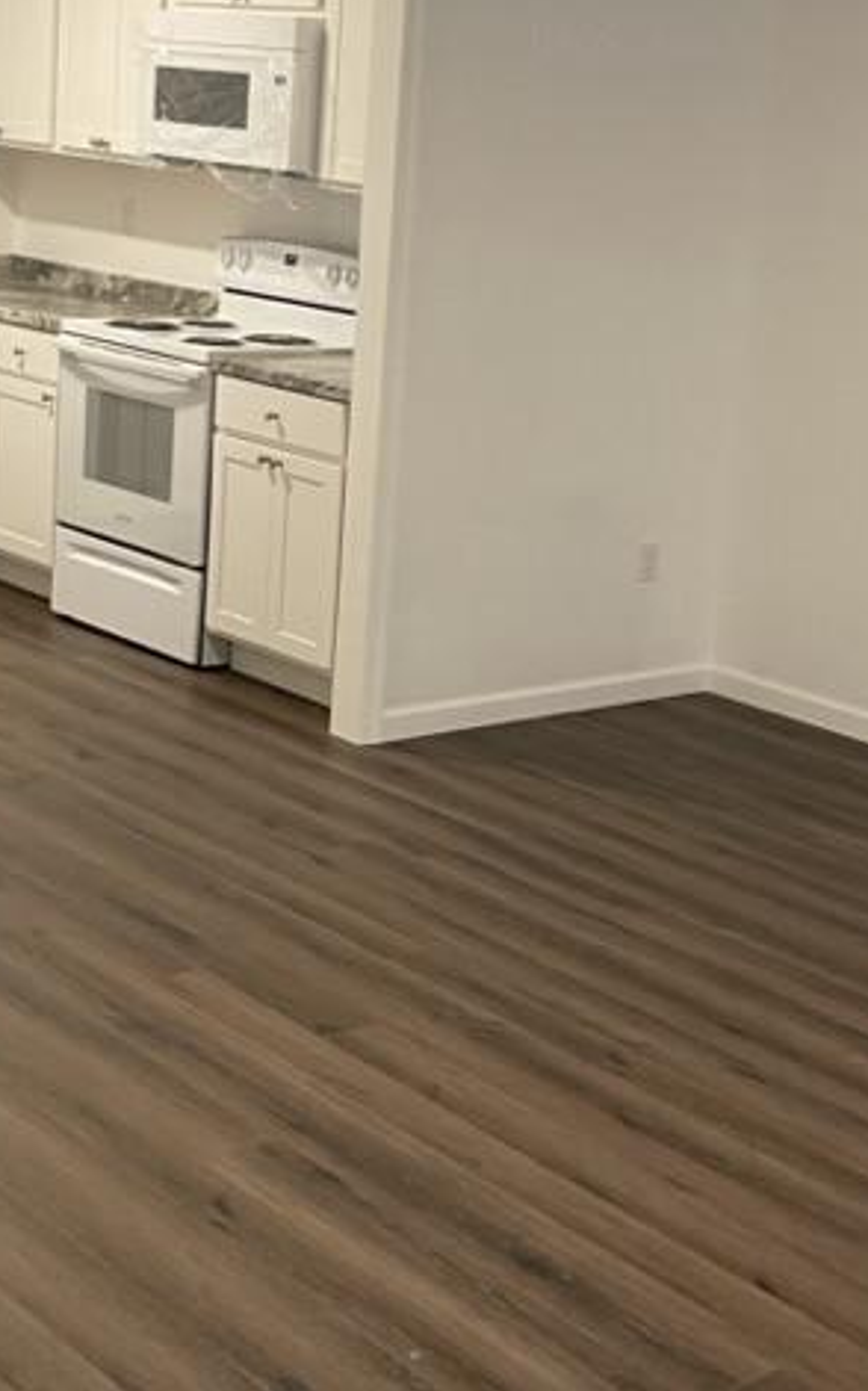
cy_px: 591
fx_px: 2273
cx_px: 483
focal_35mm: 60
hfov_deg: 21.6
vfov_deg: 34.0
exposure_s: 1/60
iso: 320
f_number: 1.6
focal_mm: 4.2
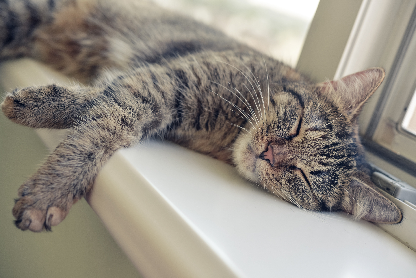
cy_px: 139
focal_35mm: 60
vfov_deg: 22.6
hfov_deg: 33.4
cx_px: 208
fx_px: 694
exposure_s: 1/200
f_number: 5
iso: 500
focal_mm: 60
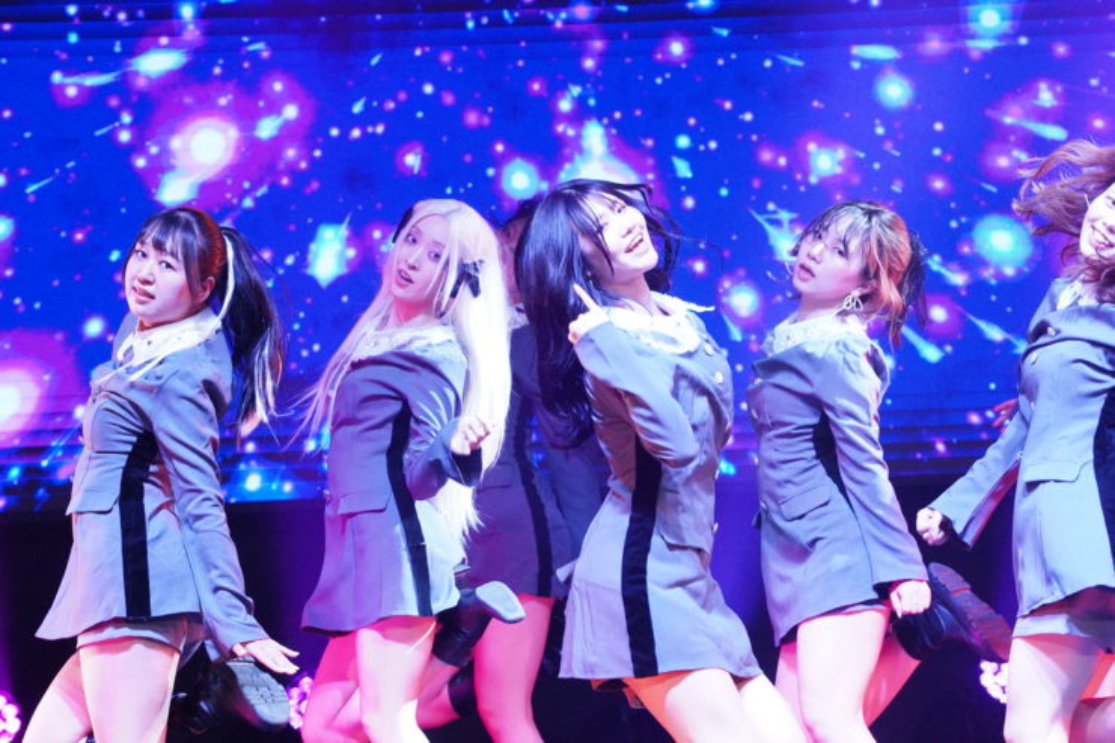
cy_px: 372
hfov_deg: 8.7
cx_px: 558
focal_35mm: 237
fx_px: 7338
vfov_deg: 5.8
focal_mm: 158
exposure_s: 1/500
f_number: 4.5
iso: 8000
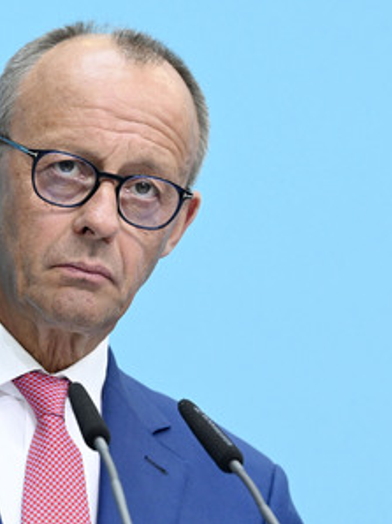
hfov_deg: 7.0
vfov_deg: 9.4
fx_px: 3190
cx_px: 45
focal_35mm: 211
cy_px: 262
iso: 5000
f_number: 5.6
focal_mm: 145
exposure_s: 1/500
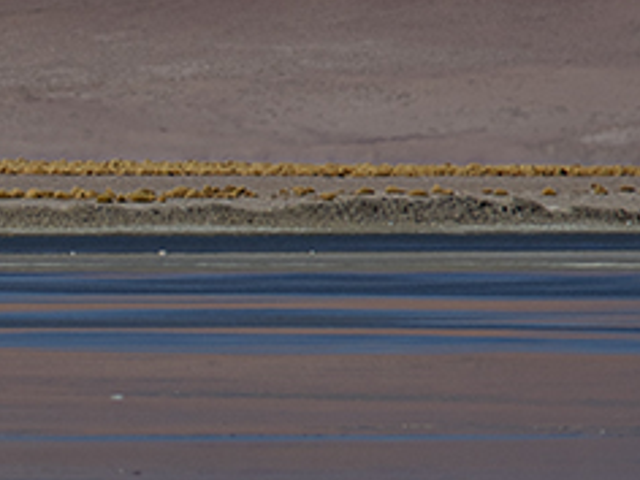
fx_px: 33963
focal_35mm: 1837
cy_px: 453
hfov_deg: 1.1
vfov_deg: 0.8
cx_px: -138
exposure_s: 1/320
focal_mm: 300
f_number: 7.1
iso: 100
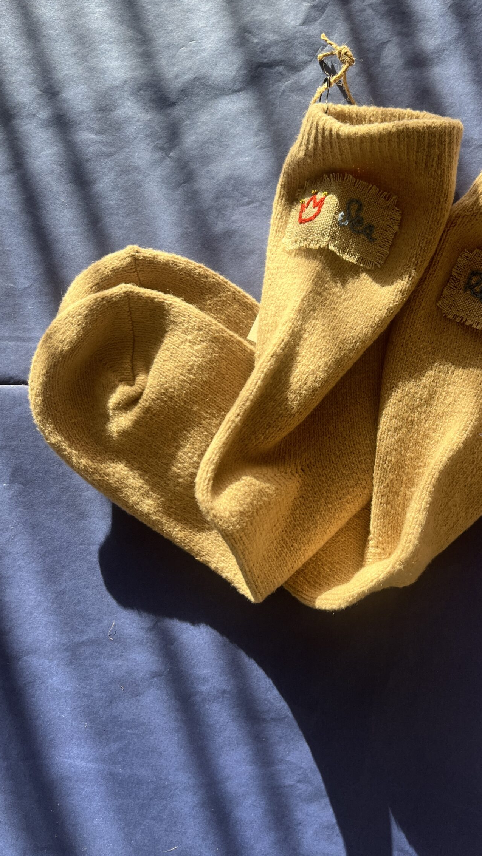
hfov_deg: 36.1
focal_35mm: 32
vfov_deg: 60.8
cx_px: 338
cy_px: 378
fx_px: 727
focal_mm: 5.1
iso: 50
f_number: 1.6
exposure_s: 1/422
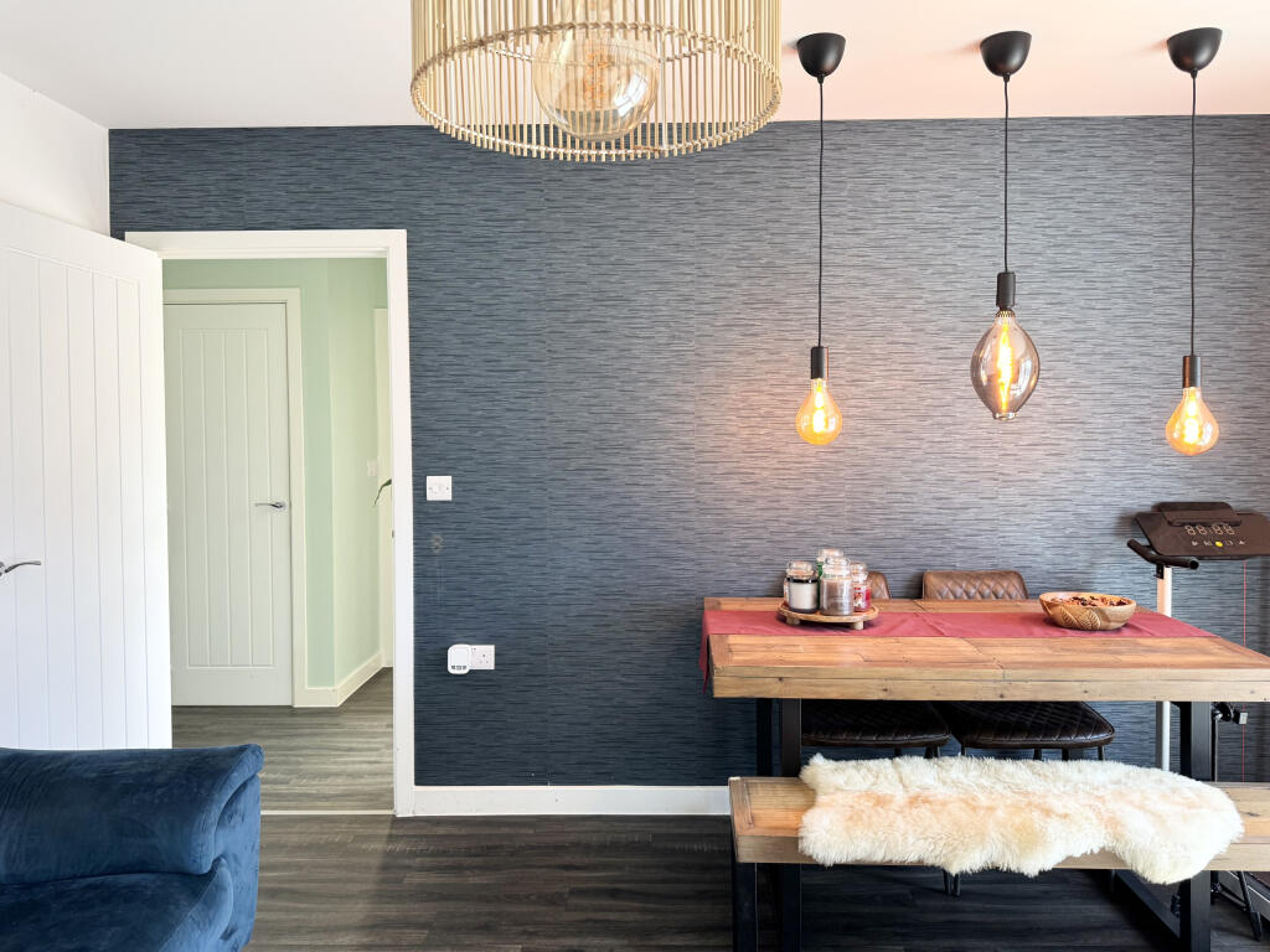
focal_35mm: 24
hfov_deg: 71.6
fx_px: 881
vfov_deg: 56.8
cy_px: 476
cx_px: 635
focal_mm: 6.76
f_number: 1.78
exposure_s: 1/50
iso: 160
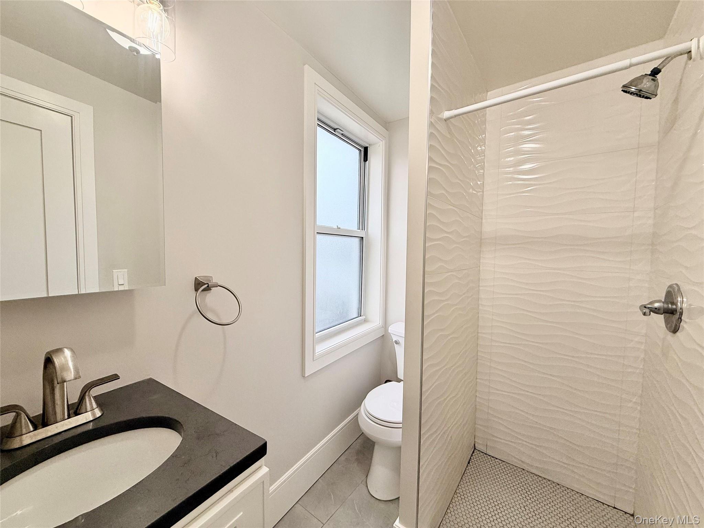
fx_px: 285
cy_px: 264
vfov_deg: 85.7
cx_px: 352
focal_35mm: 14
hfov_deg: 102.1
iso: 64
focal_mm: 2.22
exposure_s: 1/152
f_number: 2.2
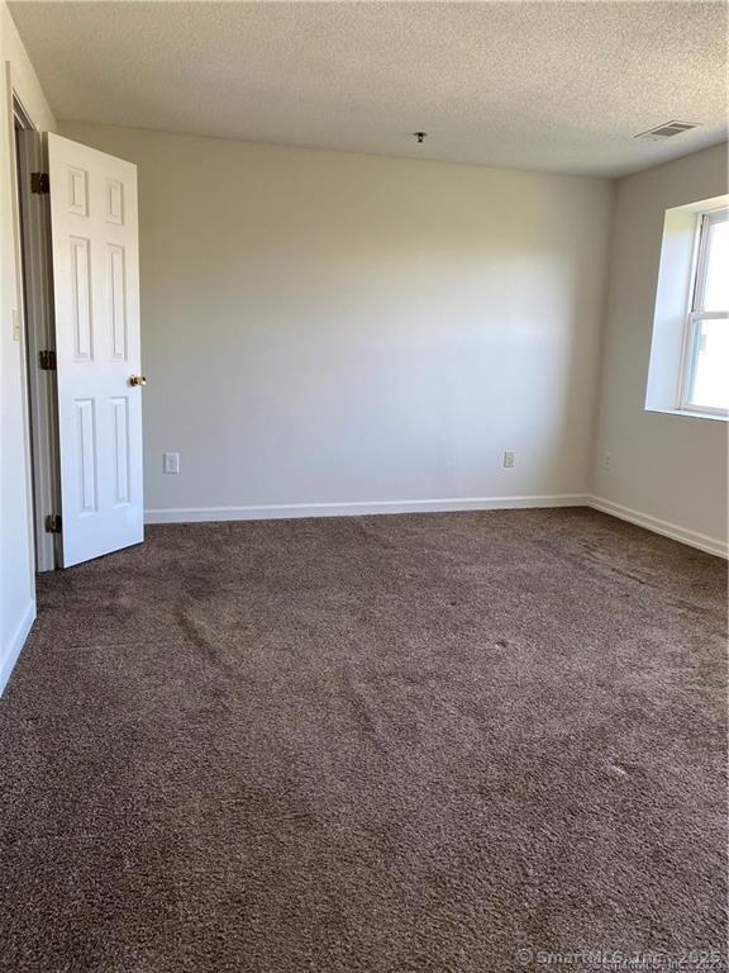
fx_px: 730
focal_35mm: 26
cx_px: 364
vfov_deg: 67.3
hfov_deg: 53.1
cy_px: 486
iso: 125
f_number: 1.8
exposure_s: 1/100
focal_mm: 4.25
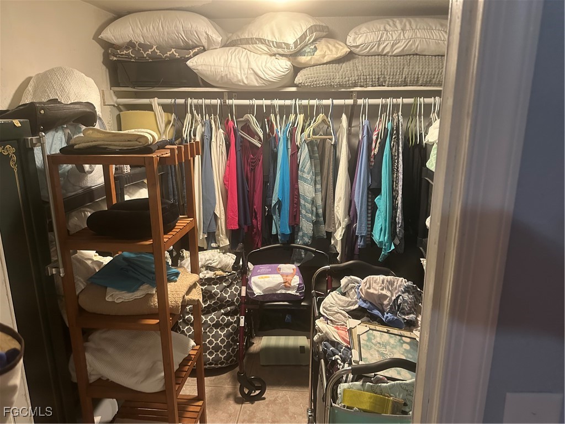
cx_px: 282
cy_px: 212
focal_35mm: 24
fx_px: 392
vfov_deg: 56.8
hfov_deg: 71.6
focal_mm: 6.86
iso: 500
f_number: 1.78
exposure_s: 1/60
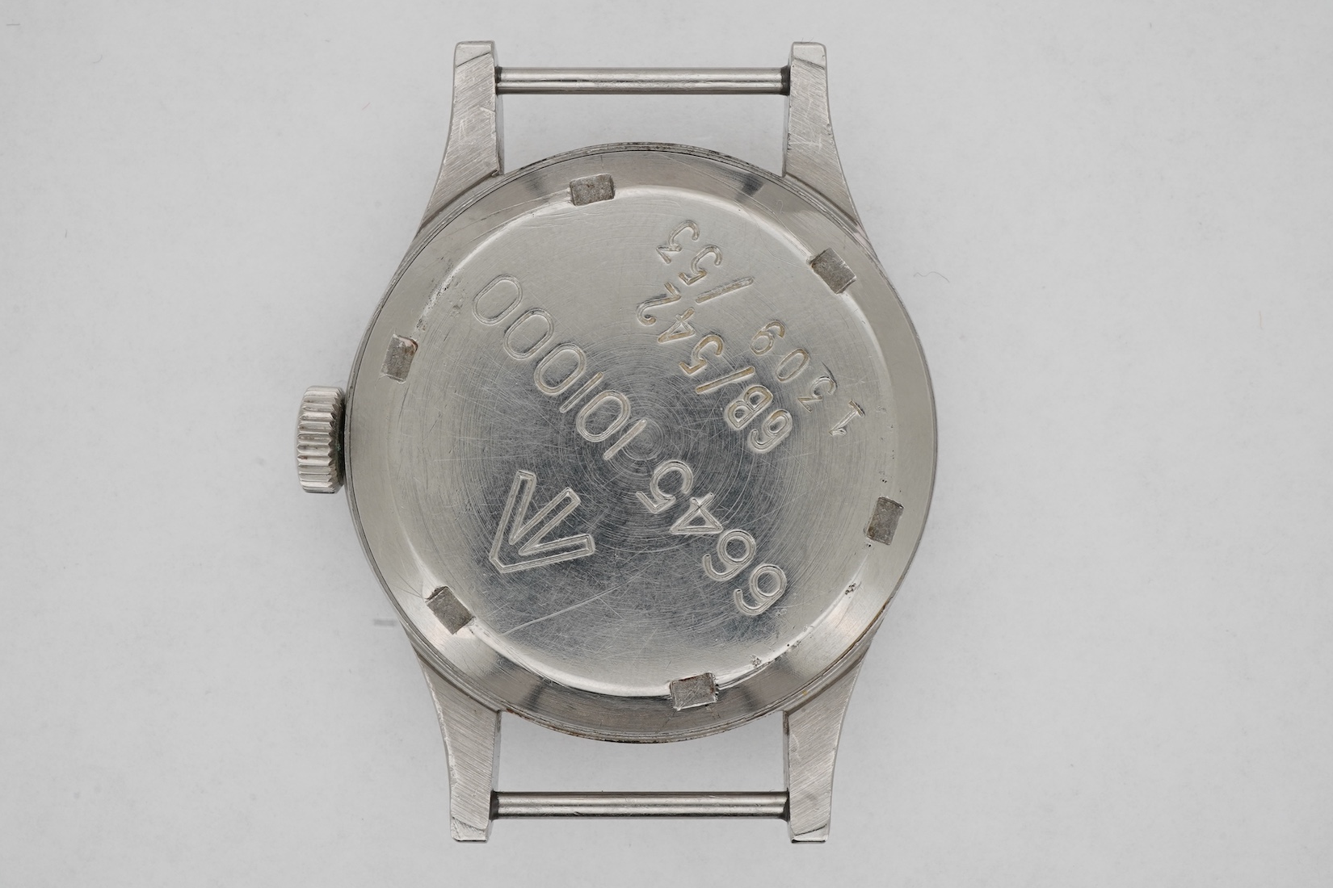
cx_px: 668
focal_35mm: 46
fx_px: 1703
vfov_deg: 29.2
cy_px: 445
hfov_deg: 42.7
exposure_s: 1/125
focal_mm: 30
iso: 320
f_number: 22
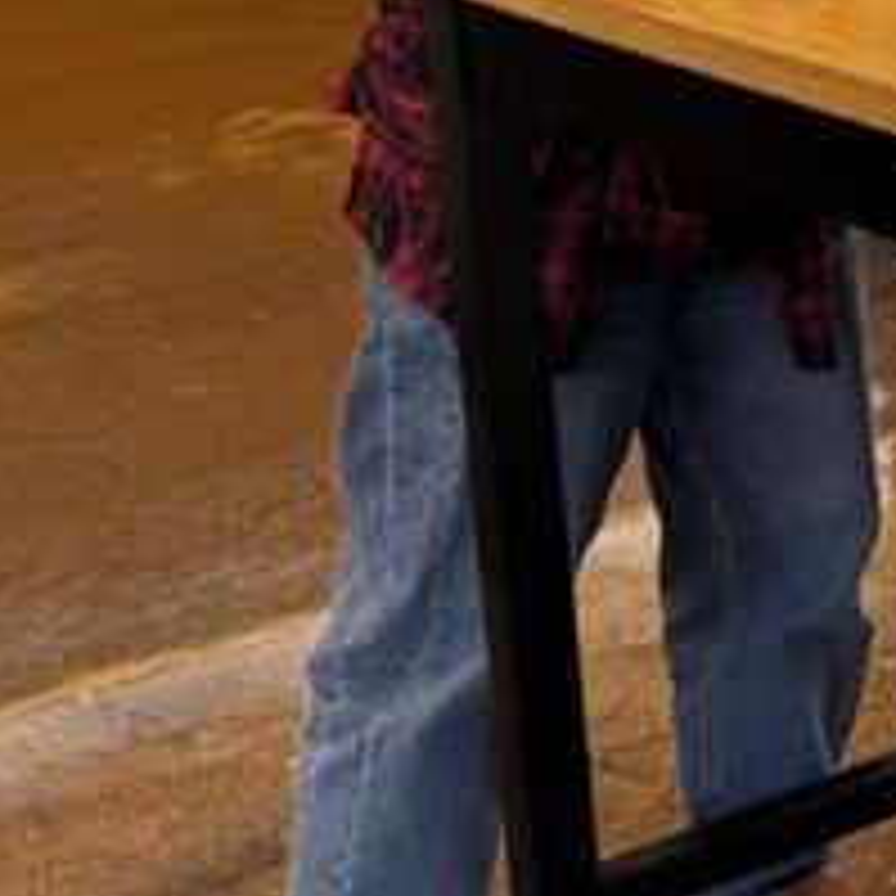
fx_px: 3192
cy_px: -149
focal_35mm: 109
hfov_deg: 12.5
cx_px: 2152
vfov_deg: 15.5
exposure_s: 1/60
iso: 125
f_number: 1.78
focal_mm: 6.76
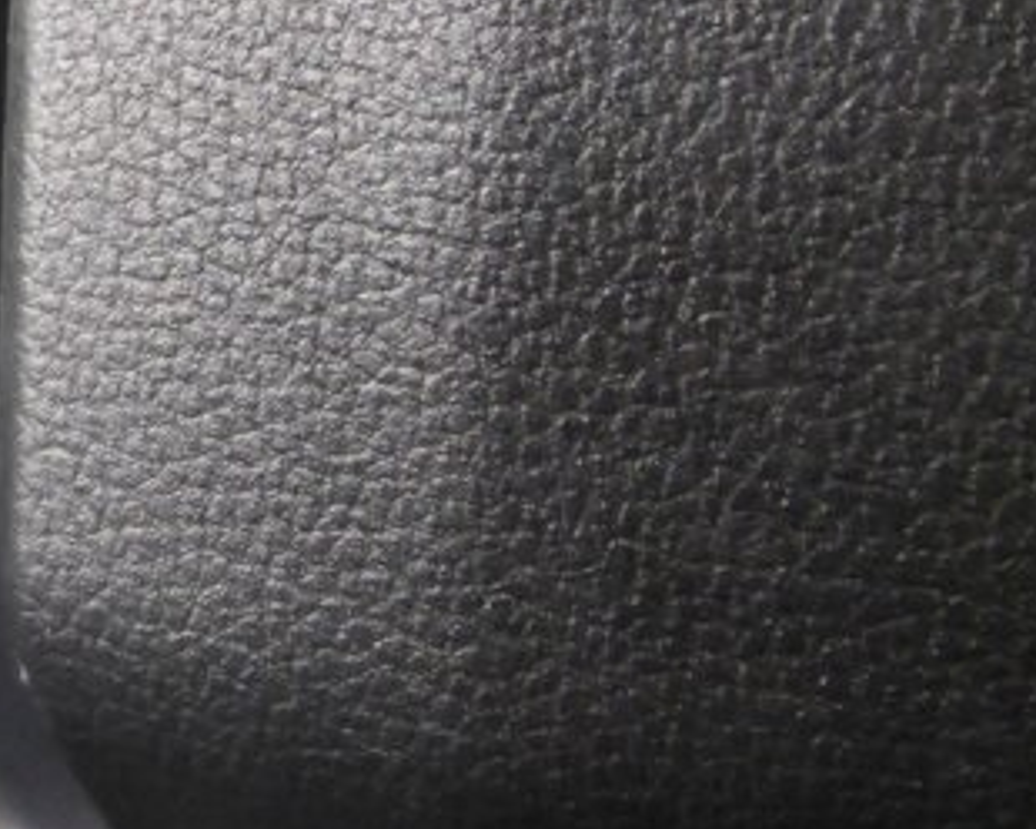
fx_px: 2852
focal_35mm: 93
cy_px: -179
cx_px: -655
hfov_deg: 17.7
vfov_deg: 15.9
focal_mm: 20
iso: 6400
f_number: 5.6
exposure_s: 1/60
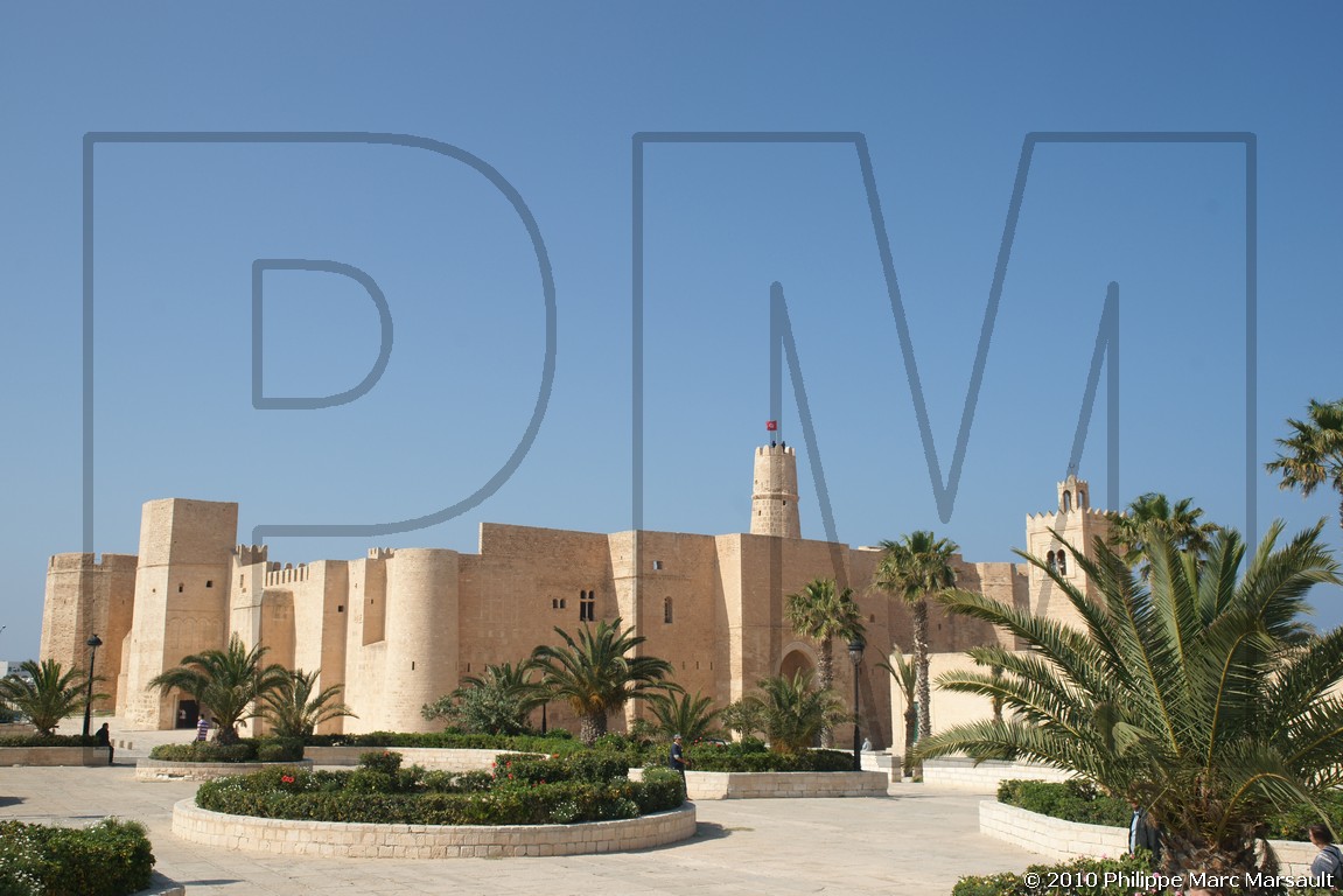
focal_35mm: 35
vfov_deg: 37.9
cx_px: 672
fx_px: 1306
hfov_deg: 54.4
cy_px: 448
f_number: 9
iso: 100
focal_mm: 35
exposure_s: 1/320
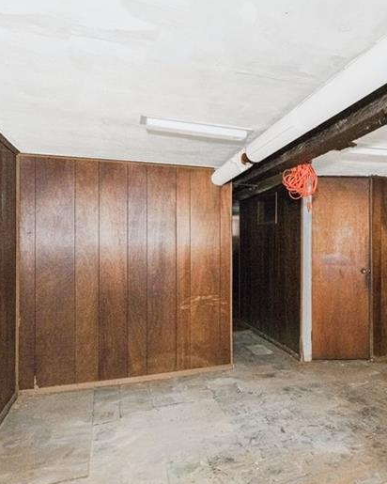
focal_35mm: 28
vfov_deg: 62.0
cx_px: 327
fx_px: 401
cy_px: 272
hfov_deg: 47.7
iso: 1600
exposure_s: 1/60
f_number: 9
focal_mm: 10
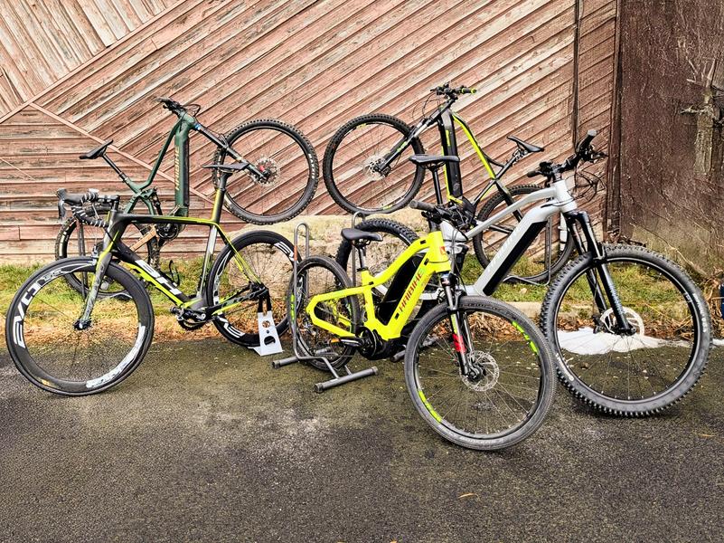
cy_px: 272
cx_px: 362
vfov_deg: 51.3
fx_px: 564
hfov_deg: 65.3
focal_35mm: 27
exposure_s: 1/217
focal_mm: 4.38
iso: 48
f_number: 1.73
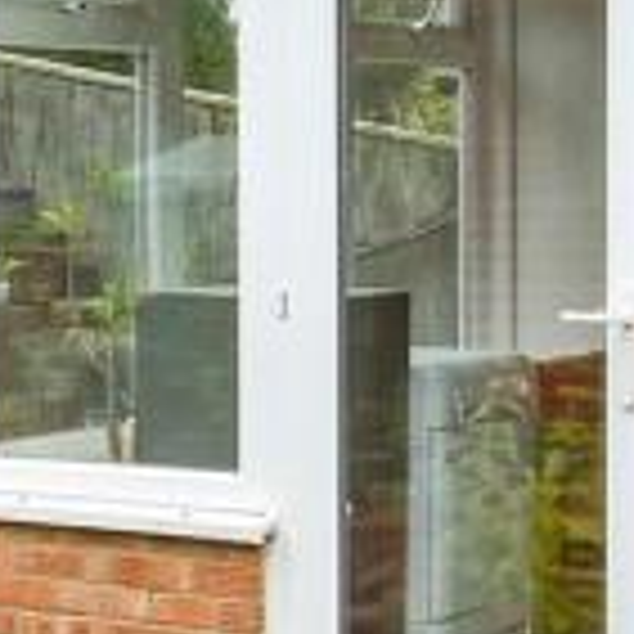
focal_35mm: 130
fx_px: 2694
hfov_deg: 12.5
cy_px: 268
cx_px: -418
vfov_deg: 13.4
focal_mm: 14
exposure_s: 1/60
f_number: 8
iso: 200
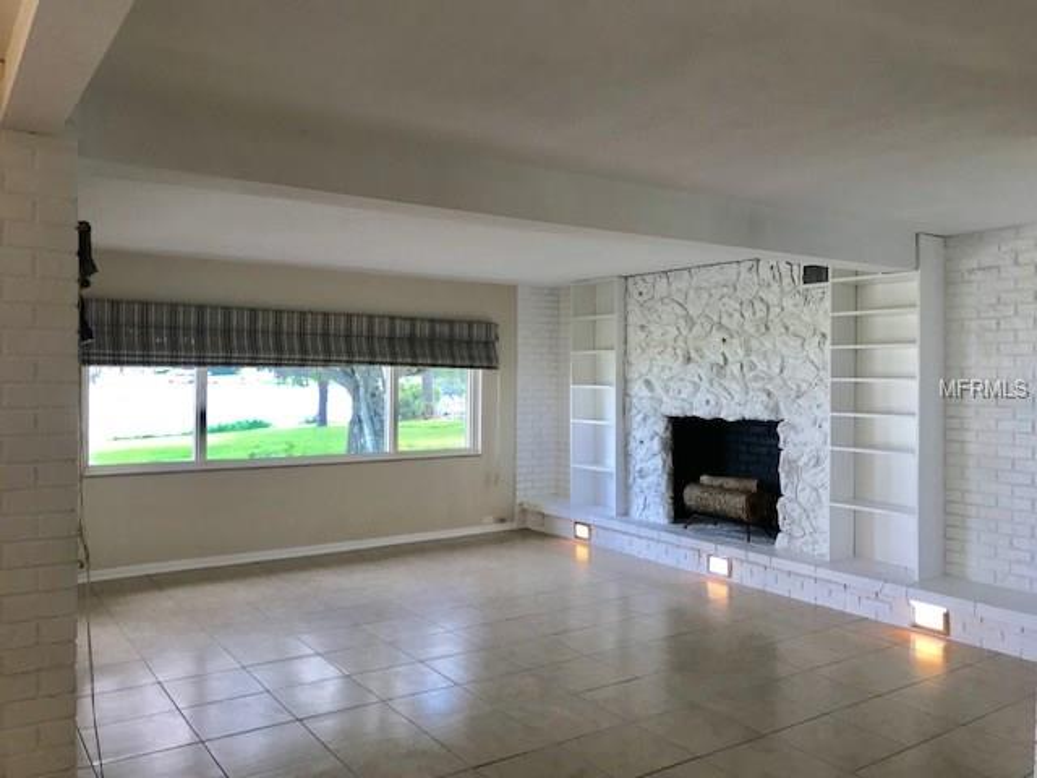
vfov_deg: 49.7
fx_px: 839
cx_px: 518
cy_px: 389
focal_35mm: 28
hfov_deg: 63.4
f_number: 1.8
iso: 32
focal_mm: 3.99
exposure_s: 1/120
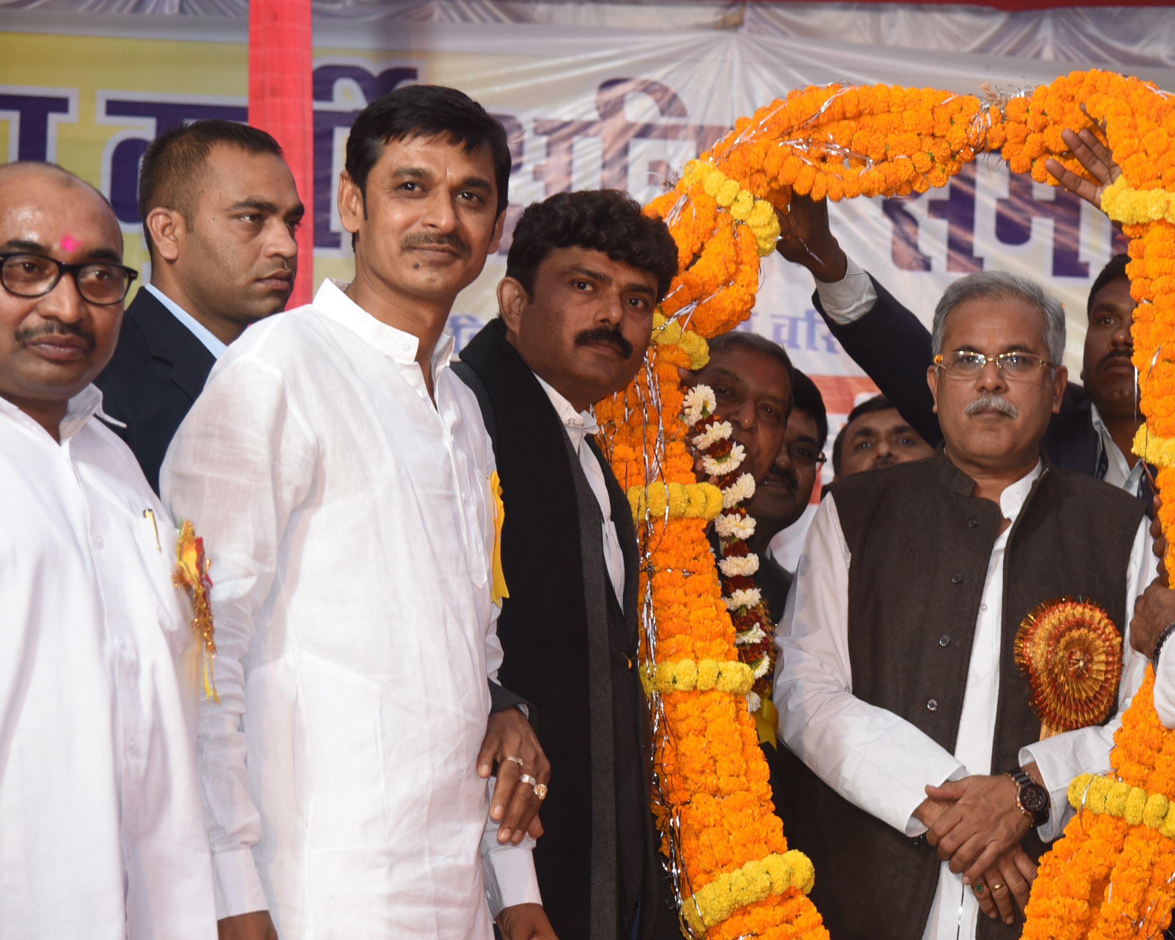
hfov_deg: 15.2
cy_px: 417
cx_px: 949
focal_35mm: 126
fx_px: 4382
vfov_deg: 12.2
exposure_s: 1/80
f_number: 5
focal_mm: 82
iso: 800
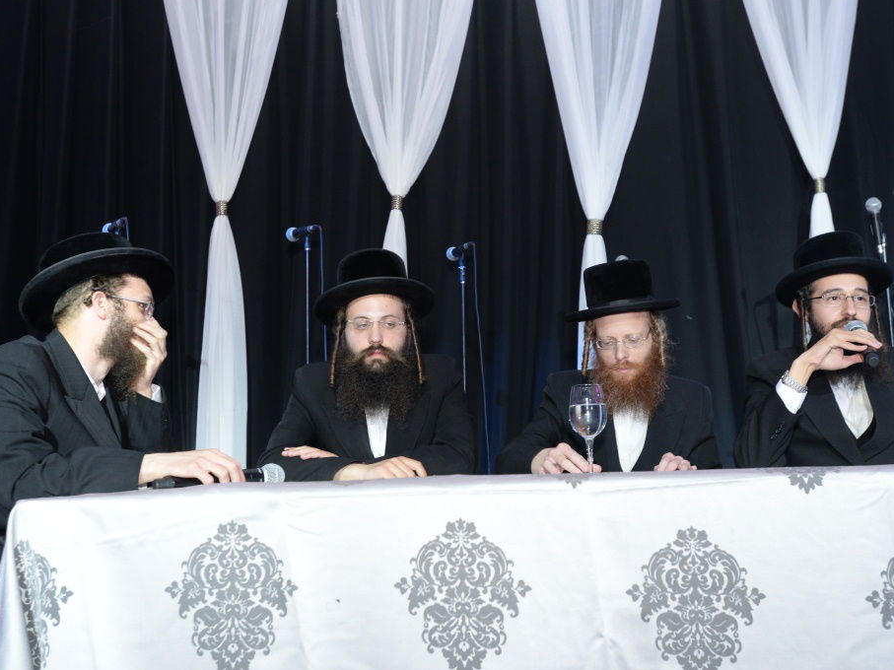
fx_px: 981
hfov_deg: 49.0
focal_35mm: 38
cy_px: 335
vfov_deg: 37.7
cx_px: 453
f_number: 4
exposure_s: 1/60
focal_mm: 35
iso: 1000
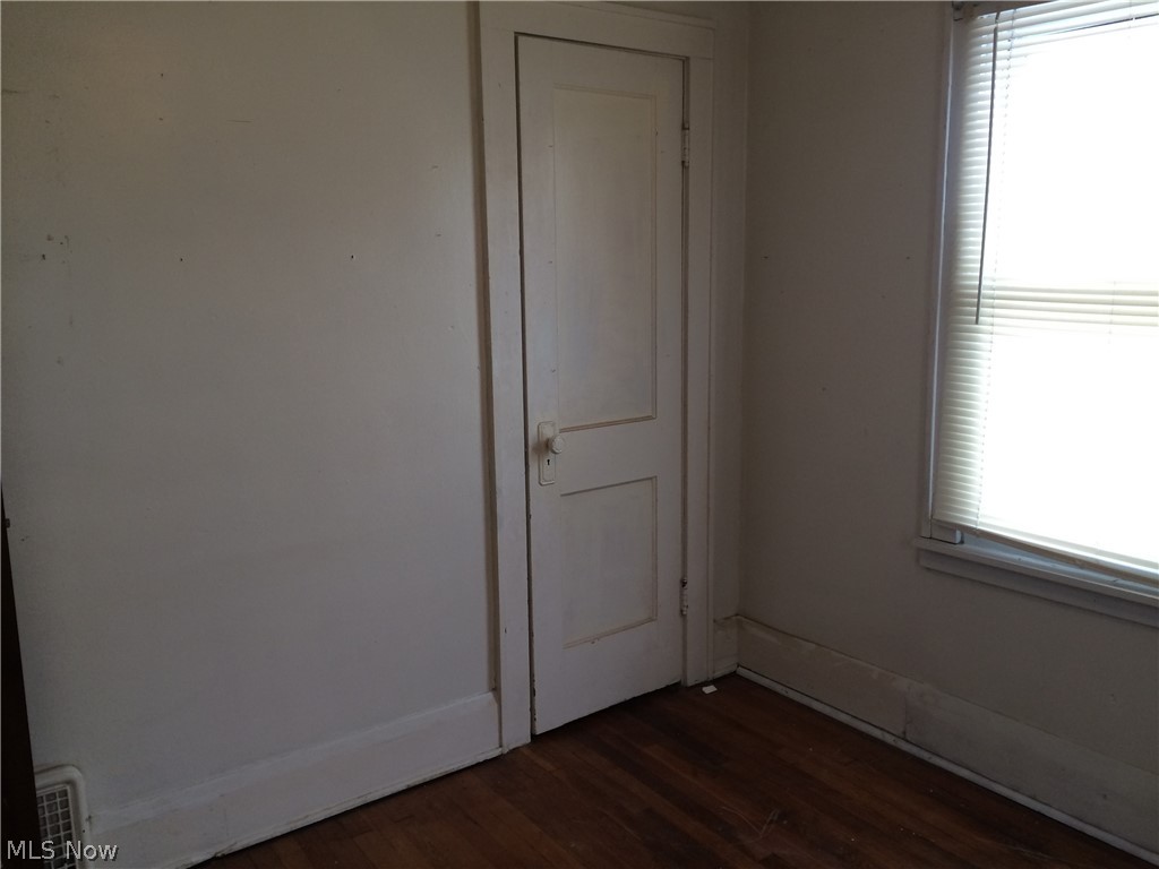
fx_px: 971
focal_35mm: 29
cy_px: 434
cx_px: 580
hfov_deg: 61.7
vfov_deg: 48.2
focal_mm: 4.15
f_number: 2.2
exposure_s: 1/30
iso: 32
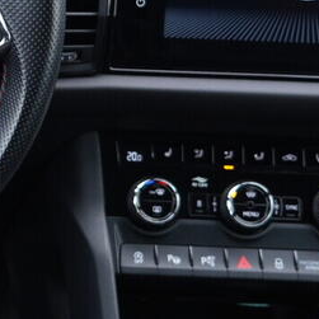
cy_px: 57
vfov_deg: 13.9
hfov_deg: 12.9
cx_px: -211
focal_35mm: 125
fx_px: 1303
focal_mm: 24
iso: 320
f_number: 2.8
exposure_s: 1/40
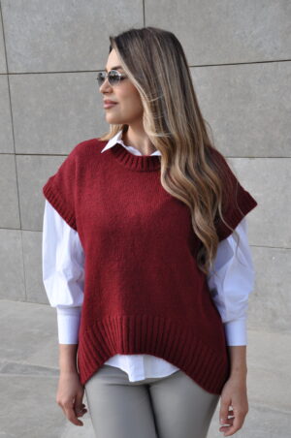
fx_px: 730
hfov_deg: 22.6
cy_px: 219
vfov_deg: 33.4
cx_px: 146
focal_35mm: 60
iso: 200
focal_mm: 40
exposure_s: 1/100
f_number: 10
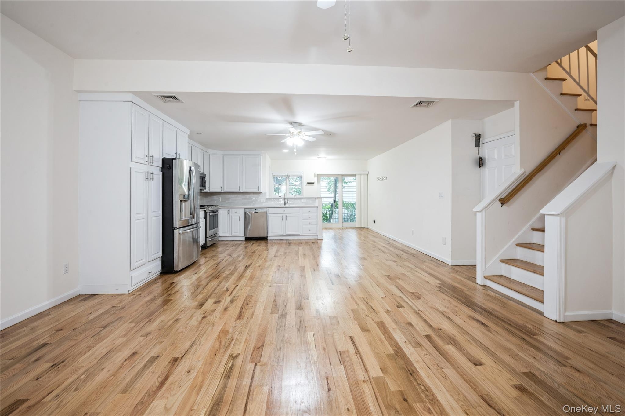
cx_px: 312
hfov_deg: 104.3
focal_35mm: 14
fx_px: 243
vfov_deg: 81.1
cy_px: 208
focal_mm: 14
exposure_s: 1/2.5
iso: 200
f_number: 11
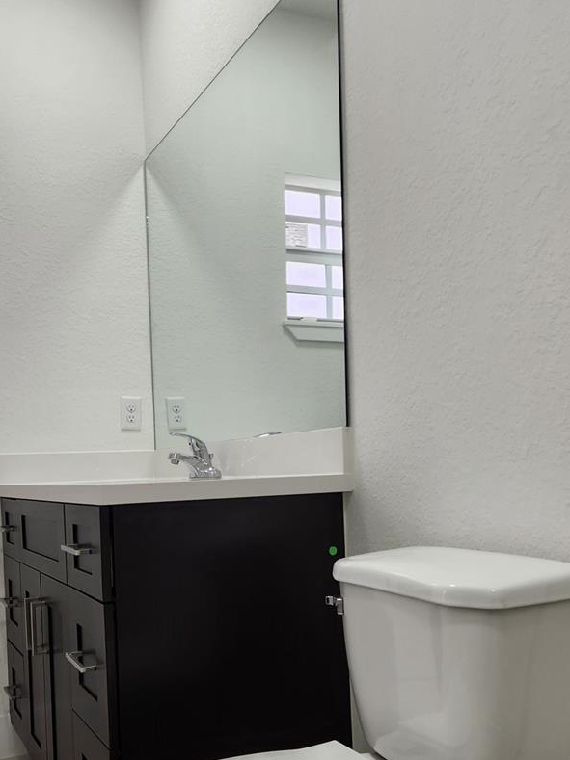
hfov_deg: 40.4
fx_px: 769
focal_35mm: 35
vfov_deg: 51.7
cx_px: 217
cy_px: 502
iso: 100
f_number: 1.8
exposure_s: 1/180
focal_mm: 5.4
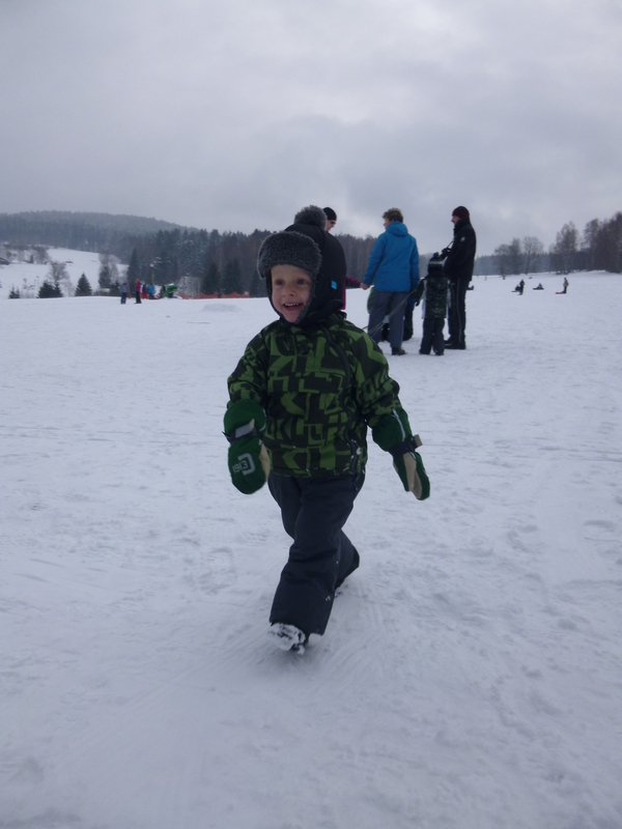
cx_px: 311
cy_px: 414
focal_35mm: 25
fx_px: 599
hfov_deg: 54.9
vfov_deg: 69.4
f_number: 9
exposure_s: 1/160
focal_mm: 4.5
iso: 100
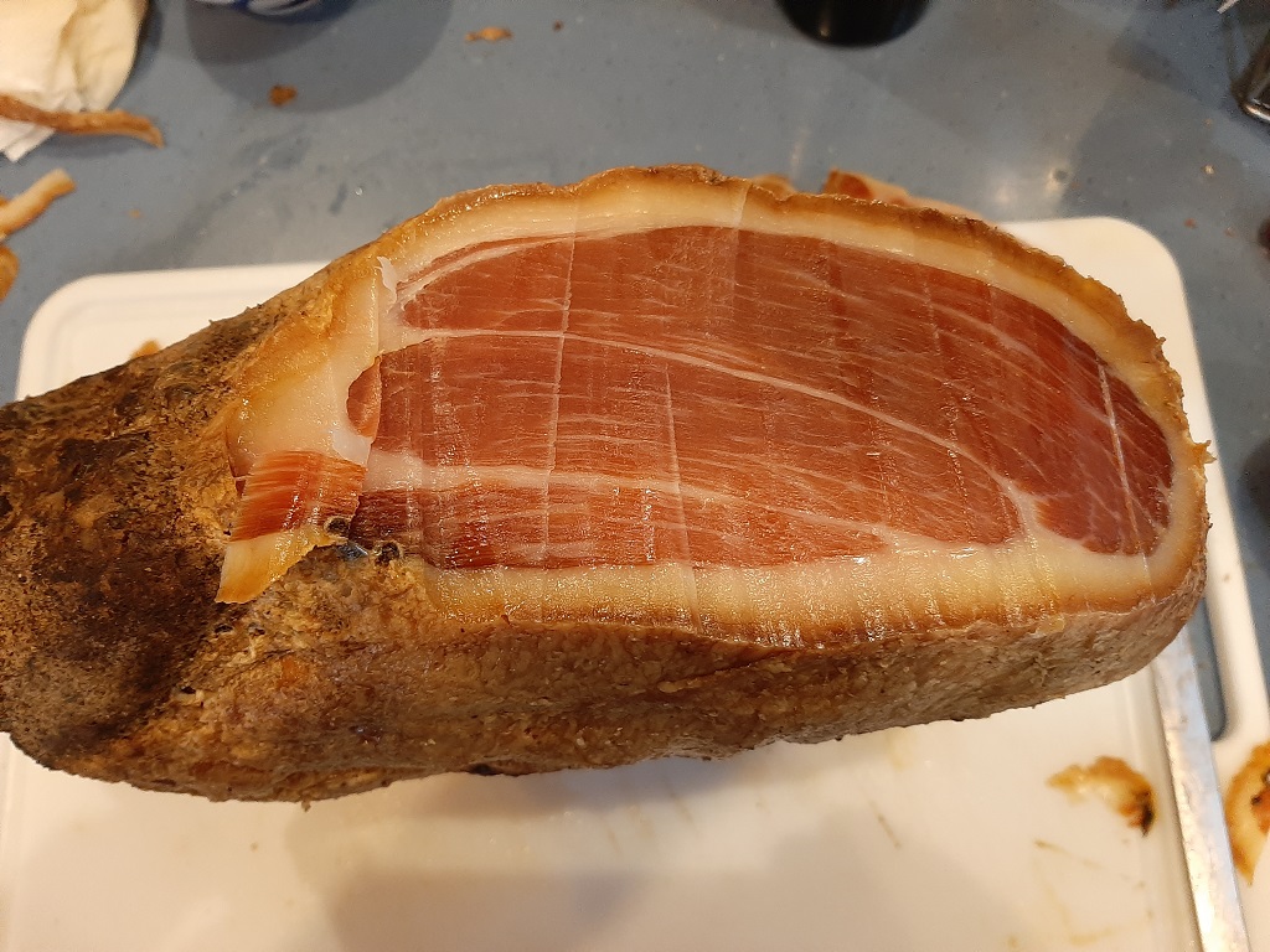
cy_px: 476
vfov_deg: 53.1
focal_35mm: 26
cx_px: 635
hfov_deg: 67.3
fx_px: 954
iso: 200
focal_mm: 3.93
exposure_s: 1/40
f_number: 1.7
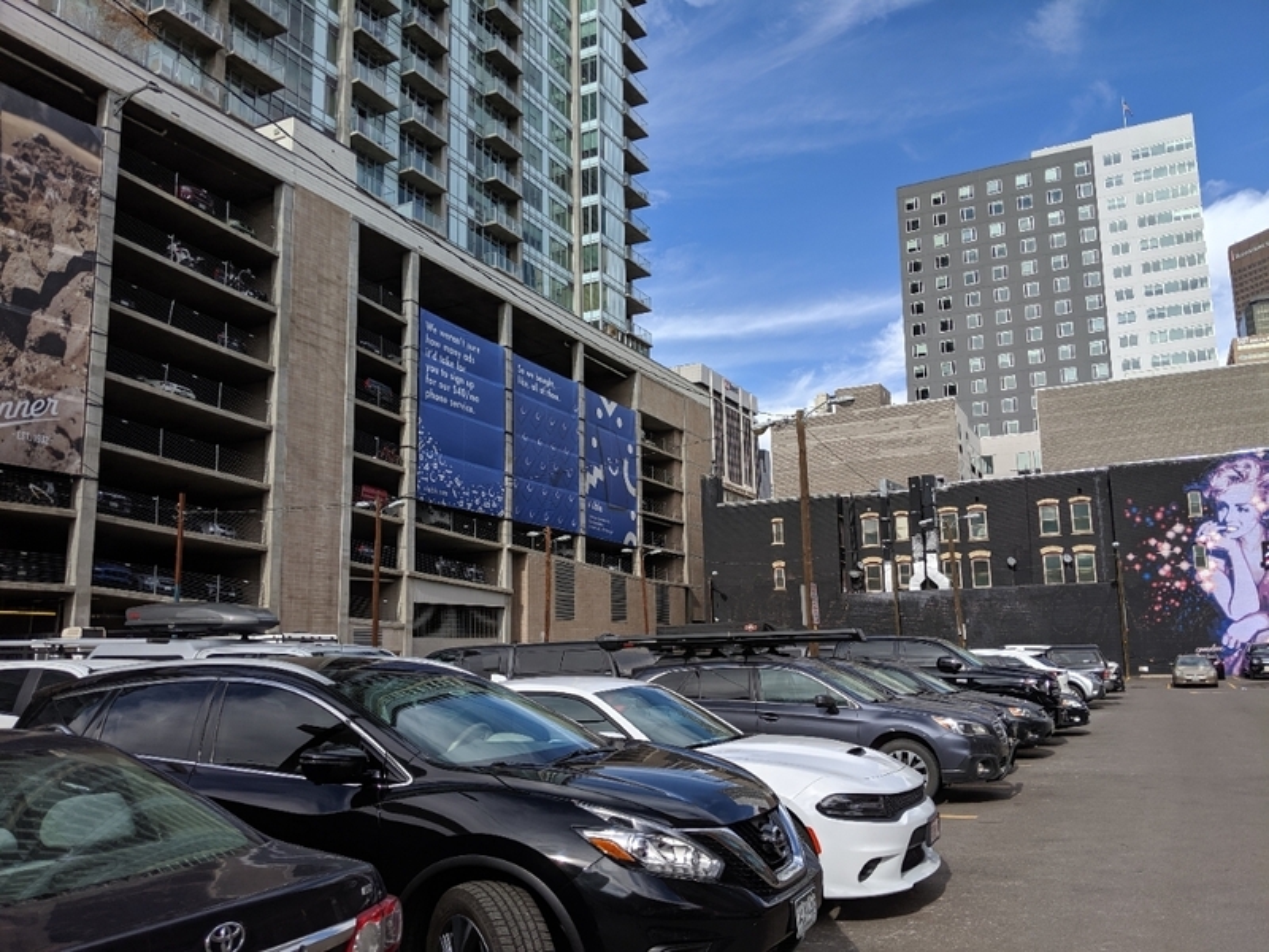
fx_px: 990
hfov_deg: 65.3
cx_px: 634
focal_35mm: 27
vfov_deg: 51.4
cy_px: 476
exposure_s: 1/1957
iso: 54
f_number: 1.8
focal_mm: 4.44
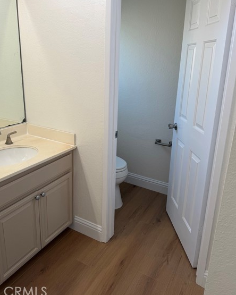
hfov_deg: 53.2
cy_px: 129
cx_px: 116
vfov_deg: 63.8
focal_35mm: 27
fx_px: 236
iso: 100
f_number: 1.78
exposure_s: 1/120
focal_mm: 6.76
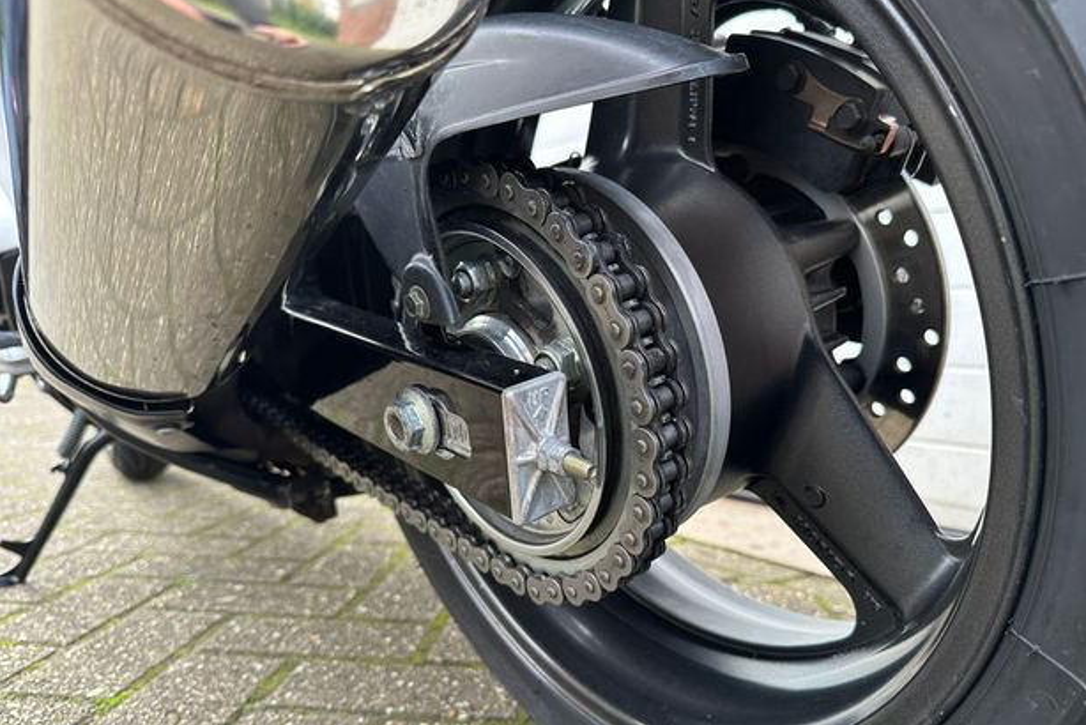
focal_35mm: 26
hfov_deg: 69.3
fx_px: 785
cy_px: 387
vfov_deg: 49.6
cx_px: 562
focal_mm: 6.86
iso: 100
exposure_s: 1/132
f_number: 1.78
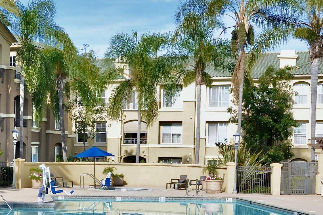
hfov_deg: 24.7
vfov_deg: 16.6
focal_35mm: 81
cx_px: 66
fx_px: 726
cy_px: 185
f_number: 7.1
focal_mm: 20
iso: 200
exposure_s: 1/200
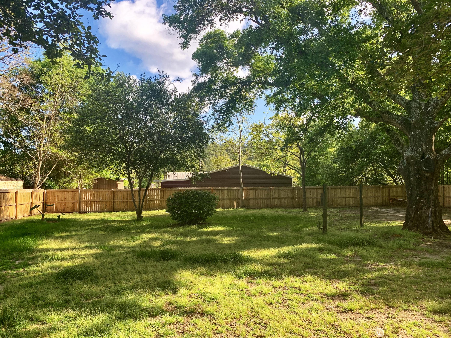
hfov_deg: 67.3
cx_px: 226
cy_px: 169
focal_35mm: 26
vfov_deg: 53.1
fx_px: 339
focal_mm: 4.25
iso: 25
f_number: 1.8
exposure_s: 1/481
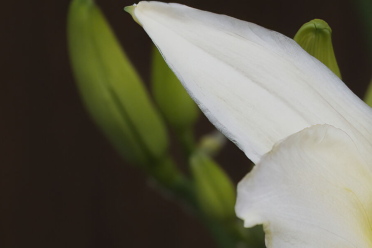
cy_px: 156
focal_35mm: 800
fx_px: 8266
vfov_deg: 1.7
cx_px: 468
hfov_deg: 2.6
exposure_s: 1/1000
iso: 500
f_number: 9
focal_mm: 200
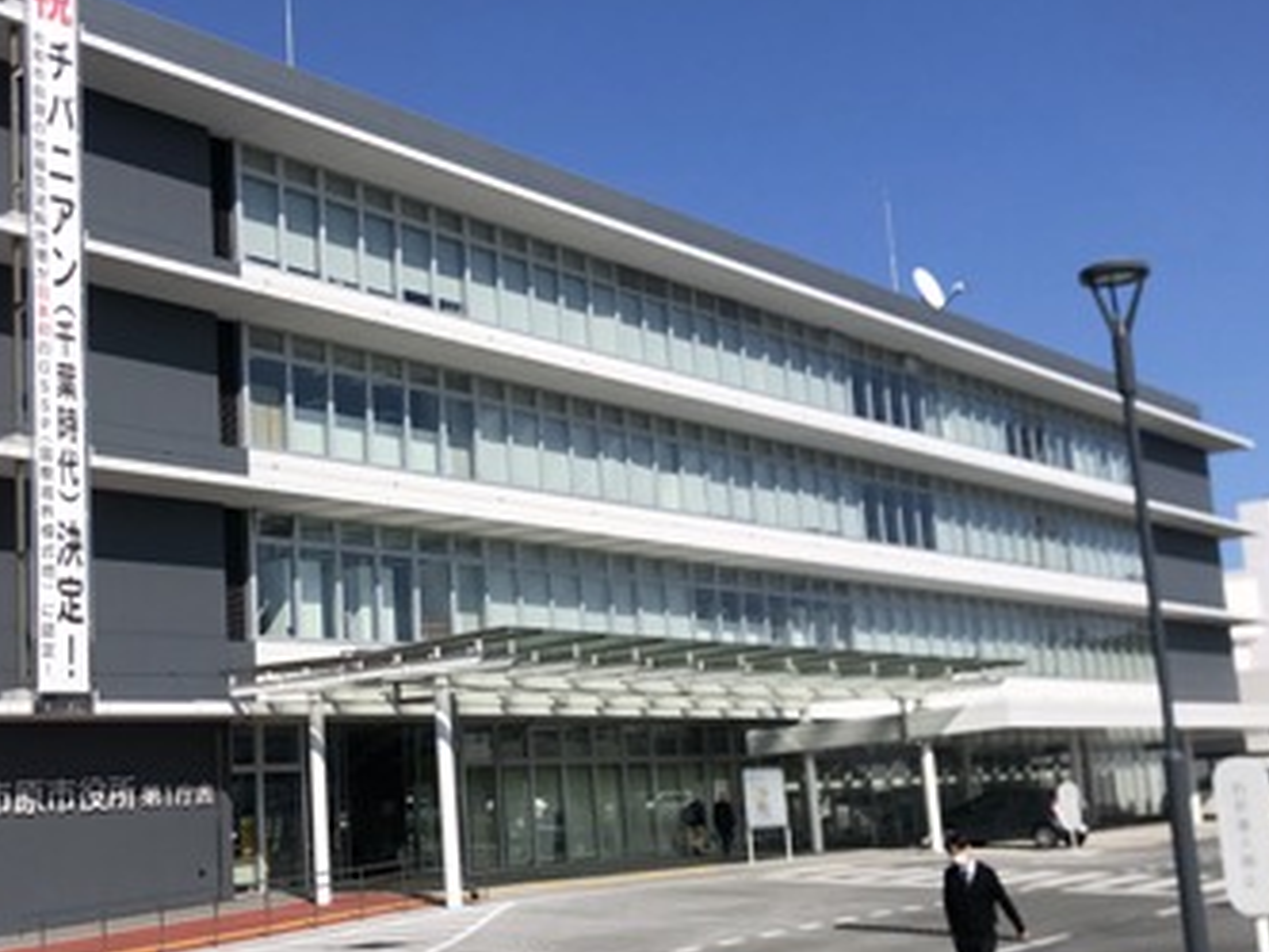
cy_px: 543
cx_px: 441
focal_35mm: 45
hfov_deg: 41.6
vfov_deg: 32.1
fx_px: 1650
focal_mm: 3.99
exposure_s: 1/3003
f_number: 1.8
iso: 20
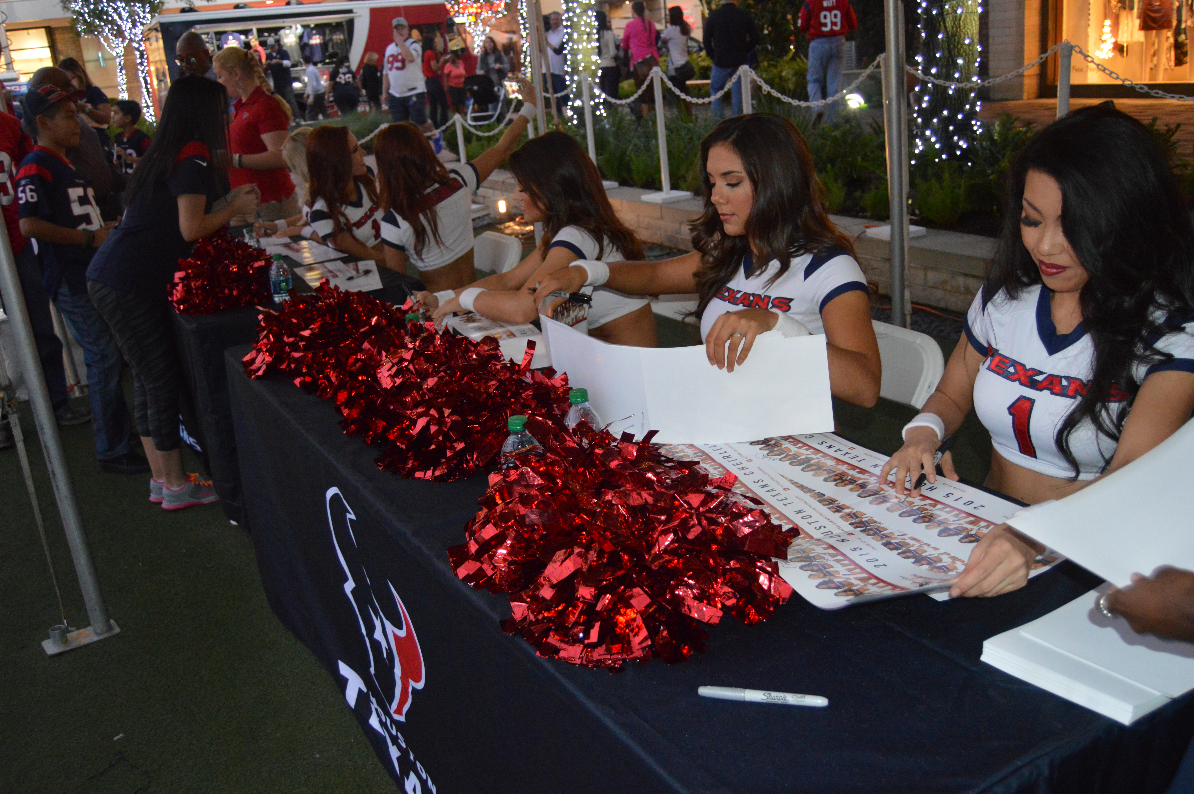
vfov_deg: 43.5
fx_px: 994
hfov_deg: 62.0
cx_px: 597
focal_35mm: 30
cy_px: 397
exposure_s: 1/60
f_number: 3.5
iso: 2800
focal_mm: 20
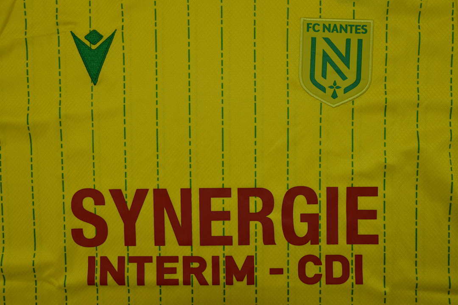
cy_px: 152
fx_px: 458
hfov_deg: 53.2
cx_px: 229
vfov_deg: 36.8
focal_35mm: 36
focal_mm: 24
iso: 400
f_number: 13
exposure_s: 1/200
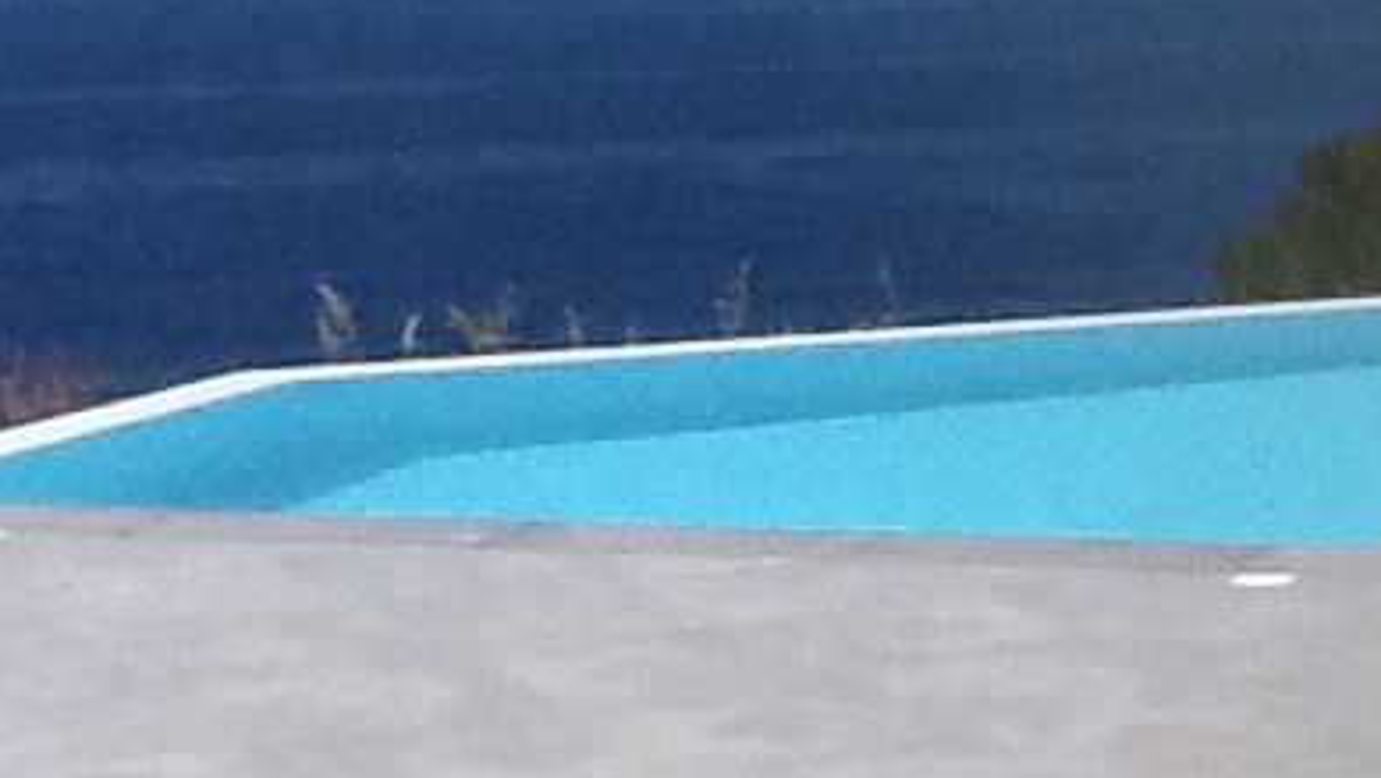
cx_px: 1360
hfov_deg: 23.7
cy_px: -270
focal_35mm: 86
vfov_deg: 13.5
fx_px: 3150
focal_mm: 2.03
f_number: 2.4
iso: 80
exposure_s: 1/3344
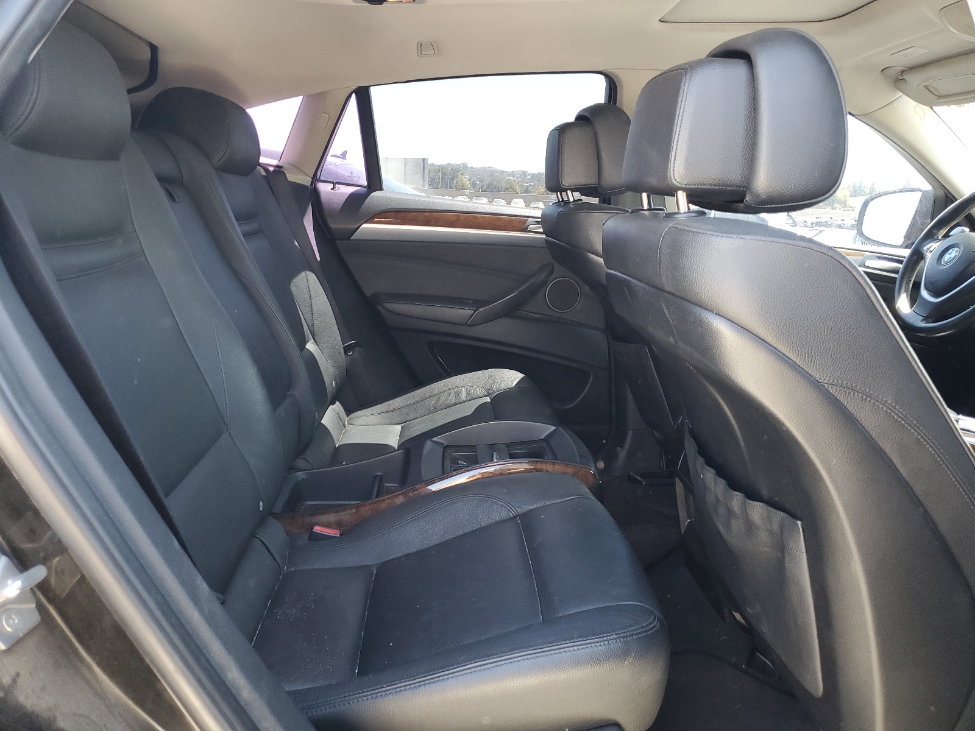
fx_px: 732
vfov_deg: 53.1
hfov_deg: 67.3
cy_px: 366
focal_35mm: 26
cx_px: 488
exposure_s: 1/100
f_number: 1.5
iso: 94
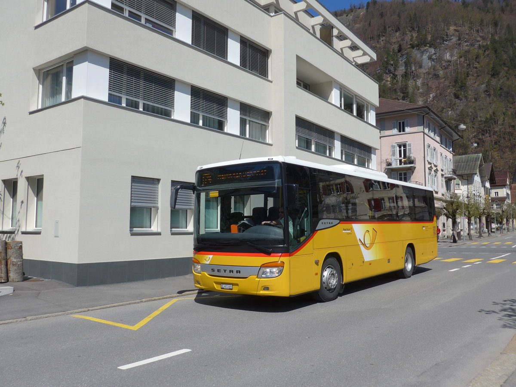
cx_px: 258
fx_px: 432
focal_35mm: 29
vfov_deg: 48.2
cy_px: 194
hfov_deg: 61.7
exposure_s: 1/2000
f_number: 3.2
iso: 80
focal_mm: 6
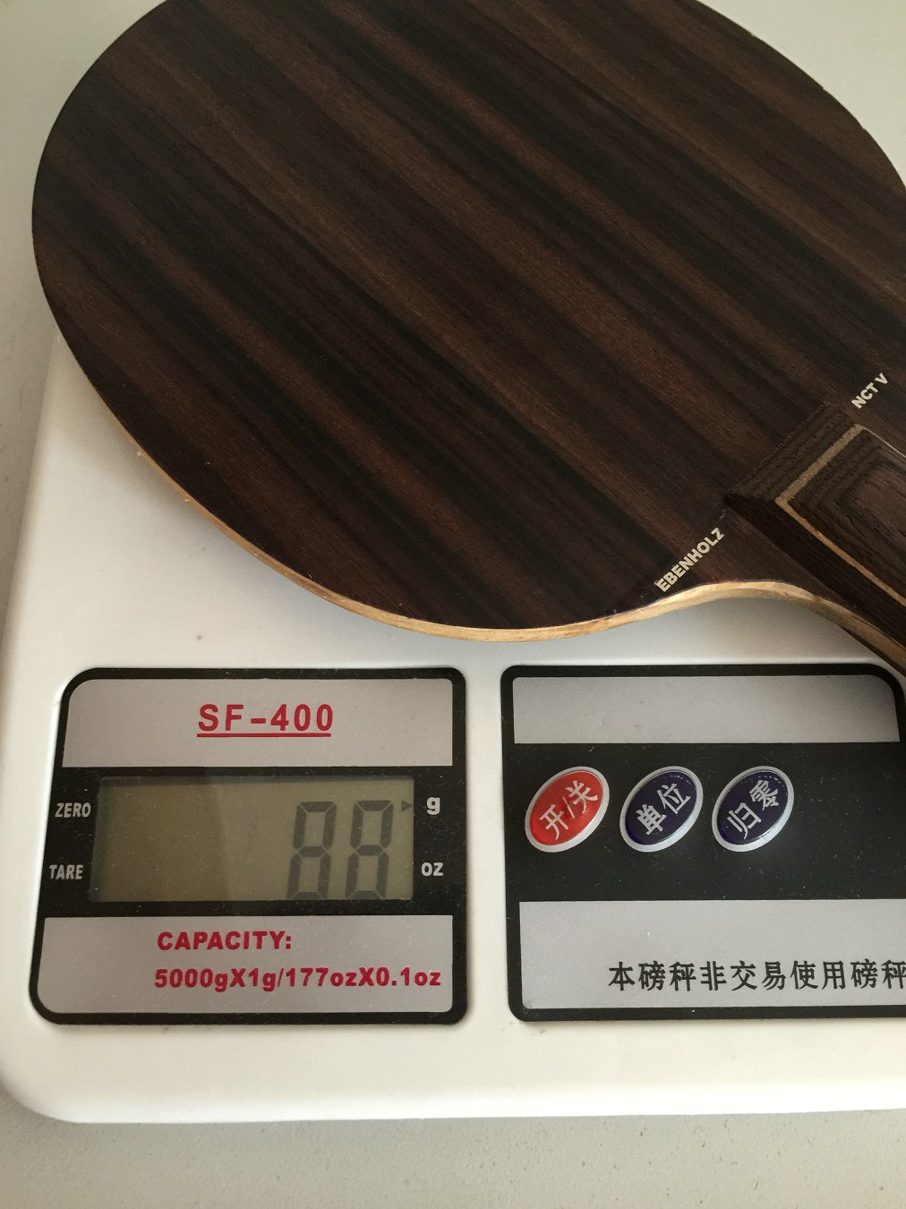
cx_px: 453
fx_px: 1012
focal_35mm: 29
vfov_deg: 61.7
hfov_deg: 48.2
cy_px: 604
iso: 125
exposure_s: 1/15
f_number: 2.2
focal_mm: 4.15
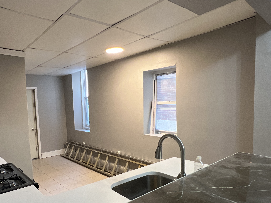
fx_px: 180
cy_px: 122
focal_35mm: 23
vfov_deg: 58.4
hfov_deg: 72.5
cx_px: 99
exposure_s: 1/60
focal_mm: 1.57
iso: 250
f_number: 1.8
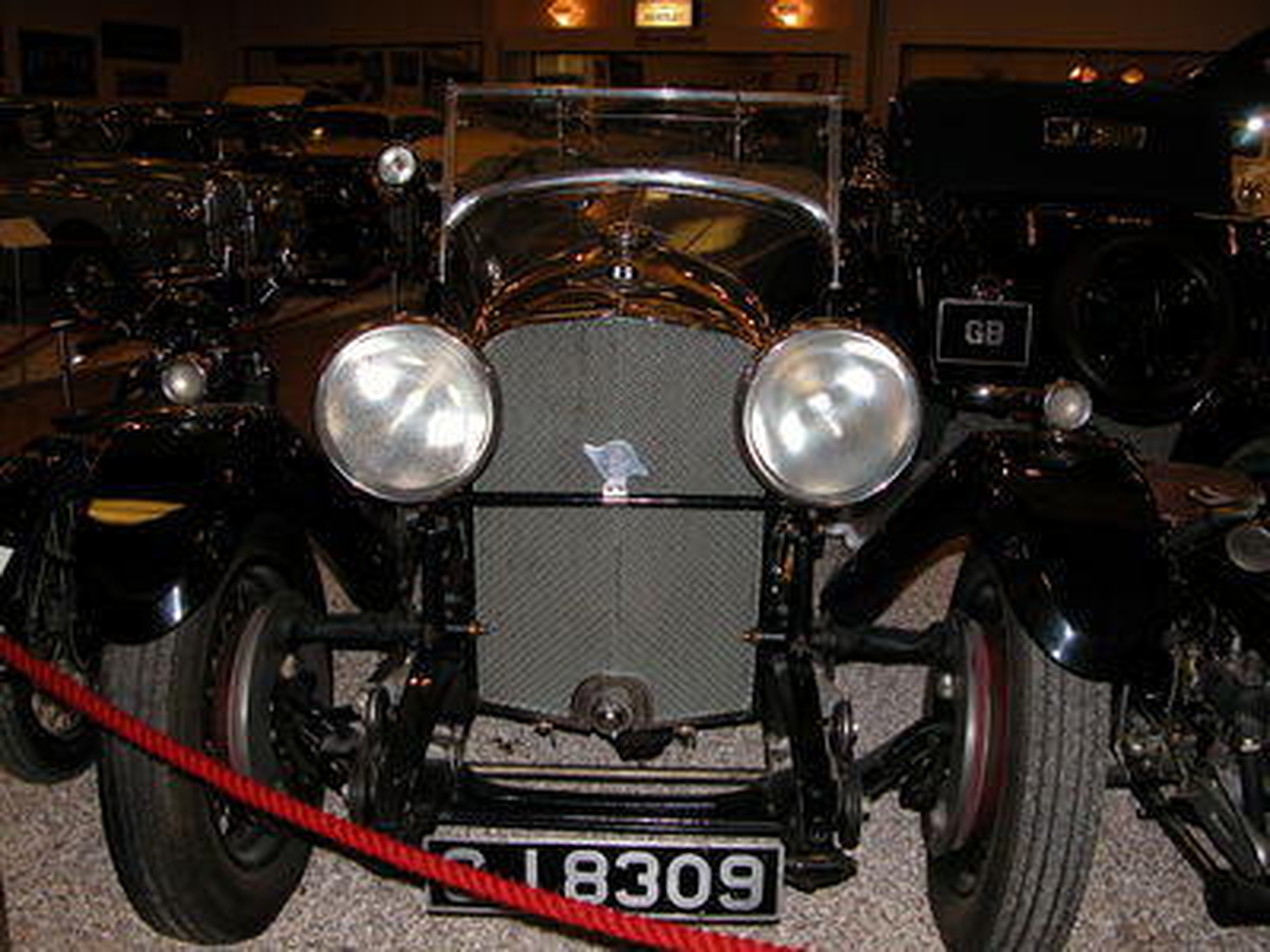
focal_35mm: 35
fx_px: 1284
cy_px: 476
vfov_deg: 40.7
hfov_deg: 52.6
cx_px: 635
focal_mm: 8.9
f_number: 2.8
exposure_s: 1/60
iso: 200
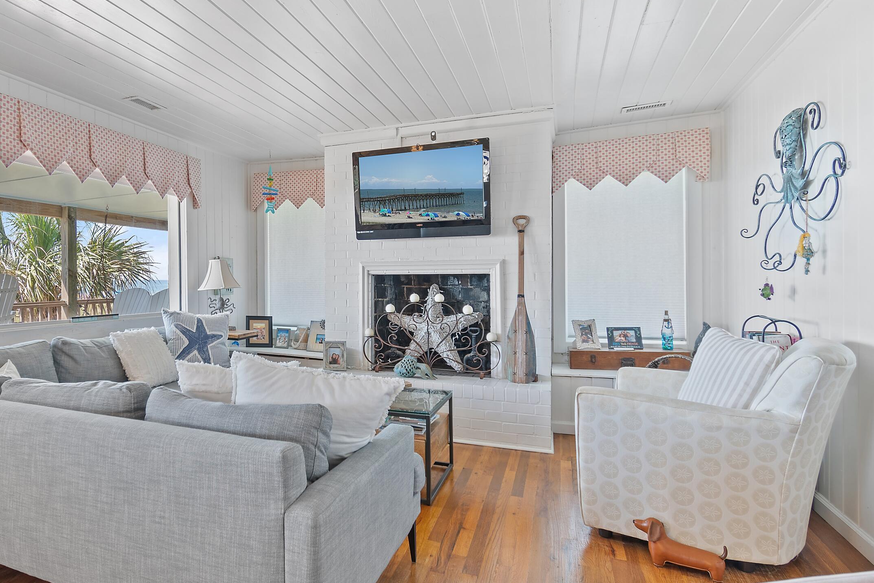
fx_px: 510
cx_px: 298
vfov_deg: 59.5
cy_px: 305
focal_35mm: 21
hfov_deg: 78.8
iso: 100
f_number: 4.5
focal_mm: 10
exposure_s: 1/2
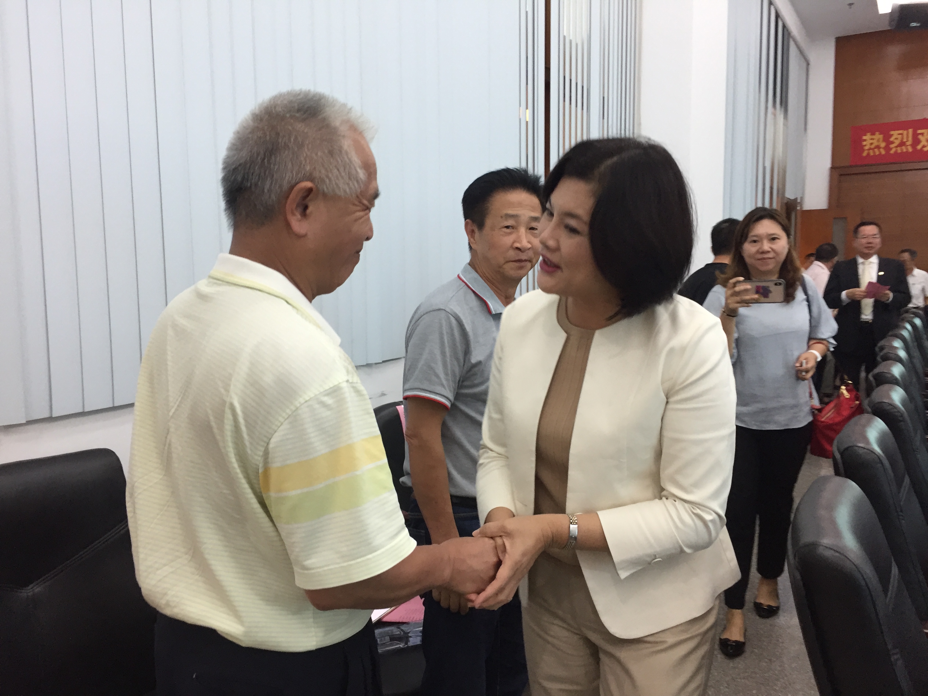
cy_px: 348
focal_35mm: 29
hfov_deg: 61.7
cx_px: 464
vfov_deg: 48.2
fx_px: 777
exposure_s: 1/33
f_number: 2.2
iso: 125
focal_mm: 4.15
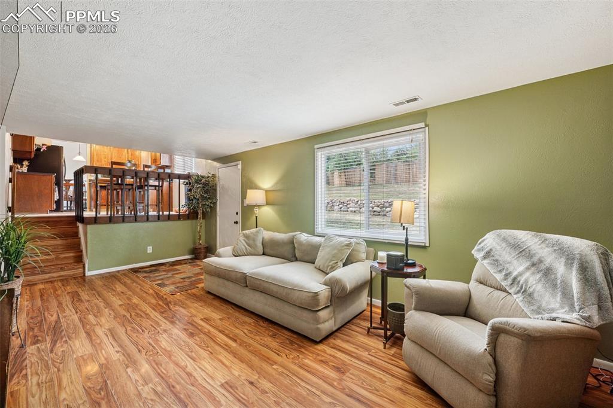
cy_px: 204
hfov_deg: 100.4
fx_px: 255
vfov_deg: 77.3
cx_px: 306
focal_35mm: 15
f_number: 11
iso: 100
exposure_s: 1/1.67
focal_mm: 15
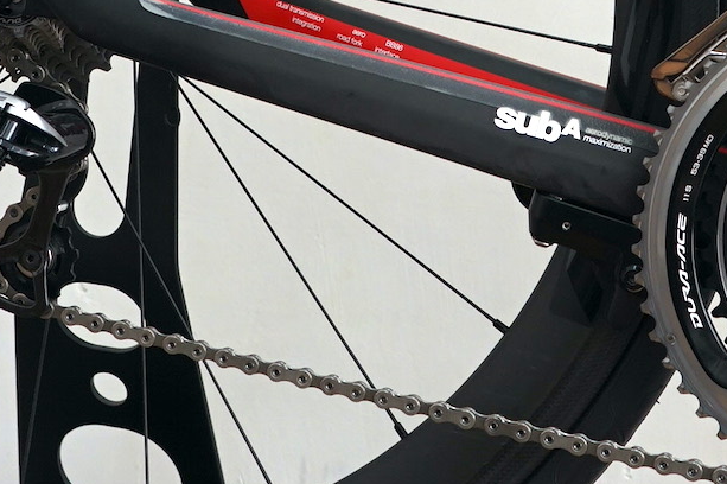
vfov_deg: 10.8
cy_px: -256
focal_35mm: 122
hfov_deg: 16.7
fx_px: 2462
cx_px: 528
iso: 400
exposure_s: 1/160
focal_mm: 34
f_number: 4
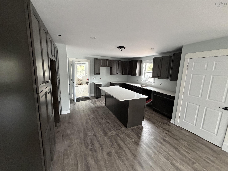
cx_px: 114
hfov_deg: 102.1
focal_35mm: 14
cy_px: 86
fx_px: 92
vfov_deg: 85.7
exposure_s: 1/60
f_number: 2.2
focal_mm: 2.22
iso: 800
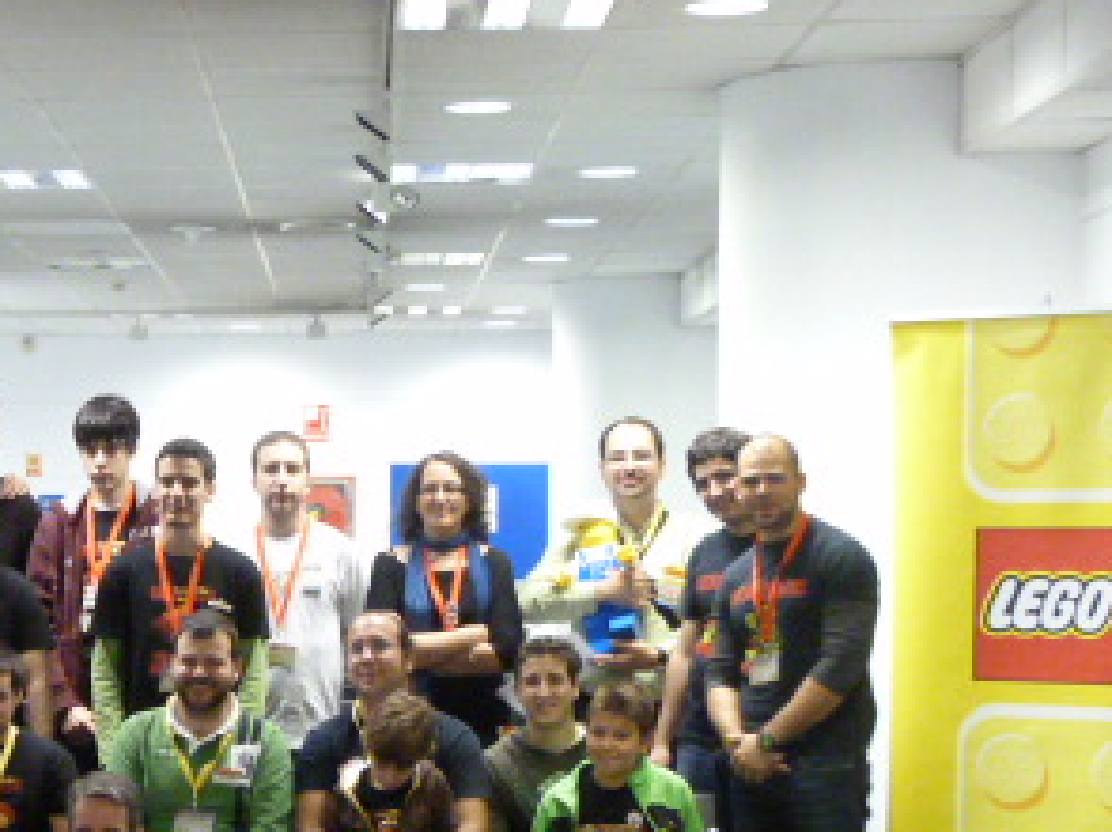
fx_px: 2728
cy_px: 707
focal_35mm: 85
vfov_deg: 17.2
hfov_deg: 22.5
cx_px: 106
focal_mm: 7
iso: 800
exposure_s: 1/15
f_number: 3.1
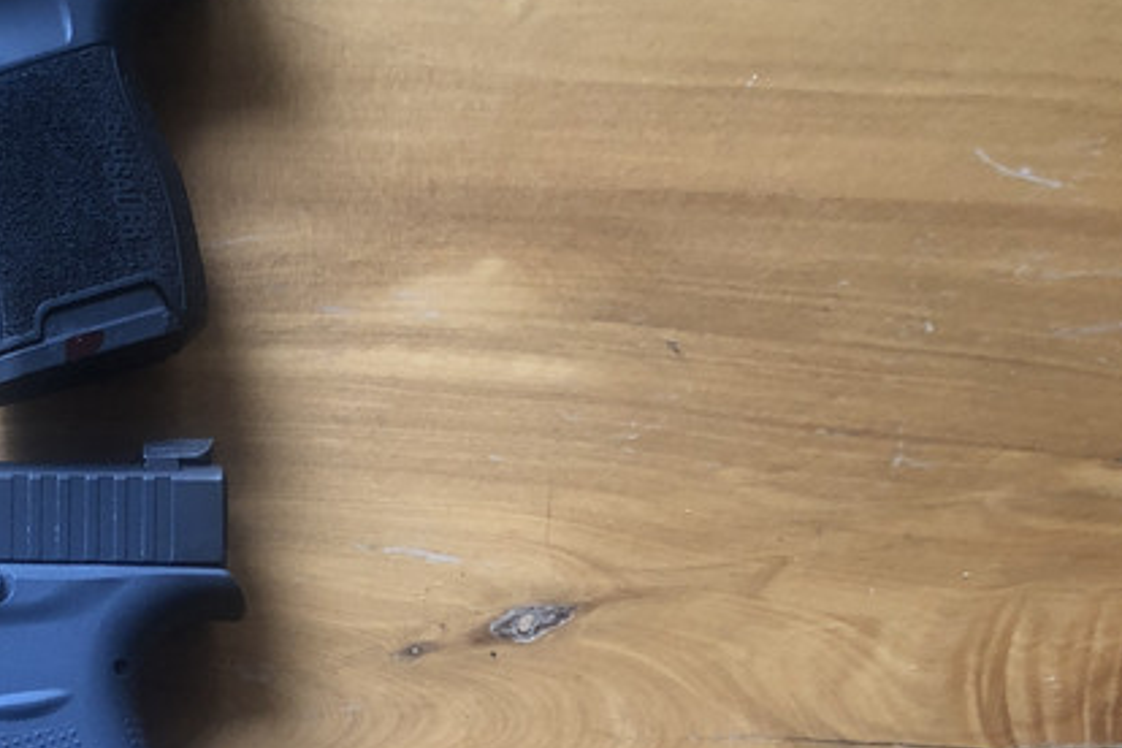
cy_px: 762
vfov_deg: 17.7
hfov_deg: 24.4
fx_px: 2337
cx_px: -232
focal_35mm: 75
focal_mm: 3.99
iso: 40
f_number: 1.8
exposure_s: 1/24
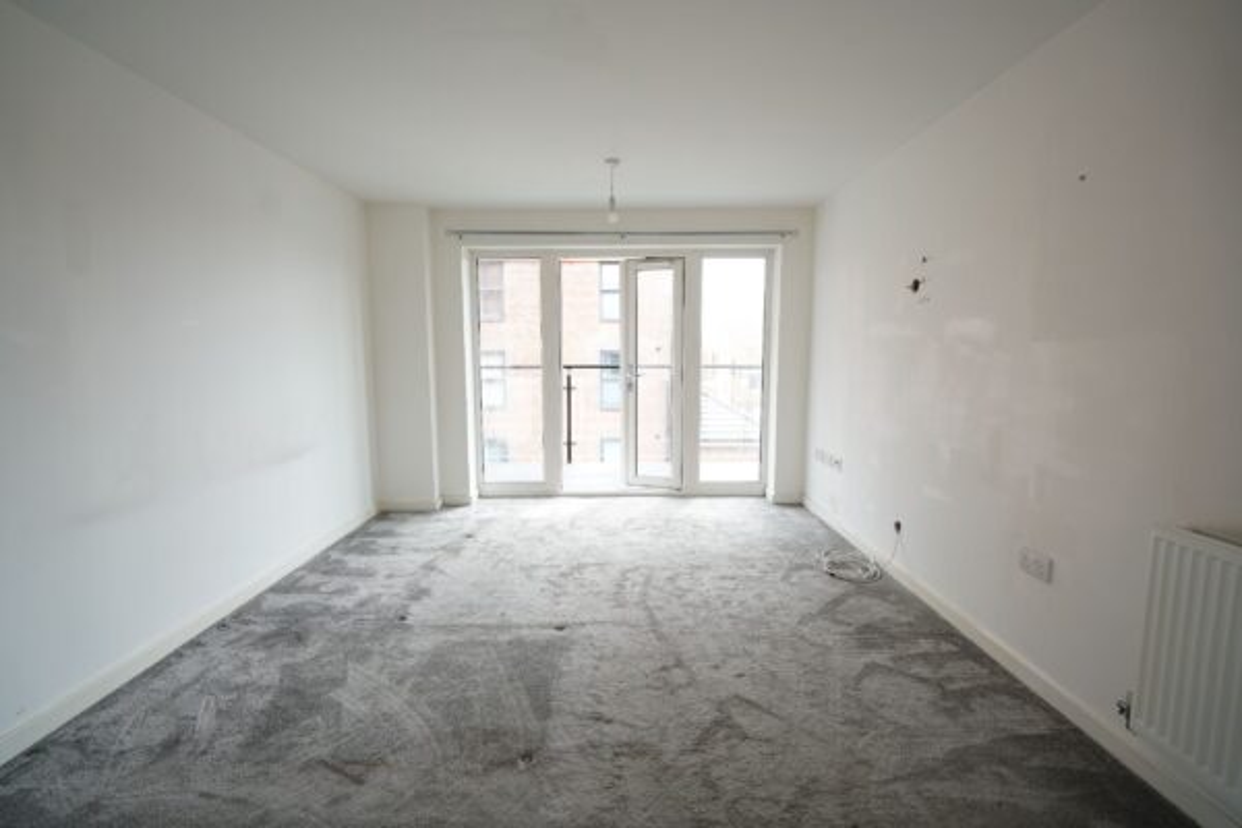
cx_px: 621
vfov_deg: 73.7
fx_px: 552
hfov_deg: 96.7
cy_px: 414
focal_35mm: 16
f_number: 4
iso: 200
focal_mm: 16
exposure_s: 1/60
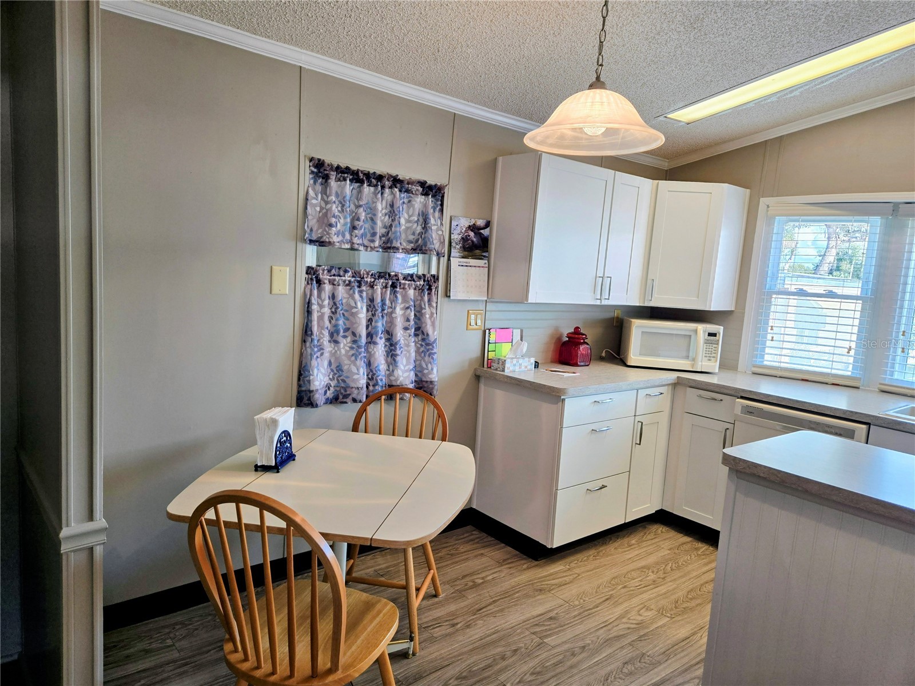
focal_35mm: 23
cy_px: 343
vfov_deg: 58.9
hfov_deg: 73.9
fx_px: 608
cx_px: 458
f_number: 1.8
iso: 80
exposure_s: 1/120
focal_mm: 5.4
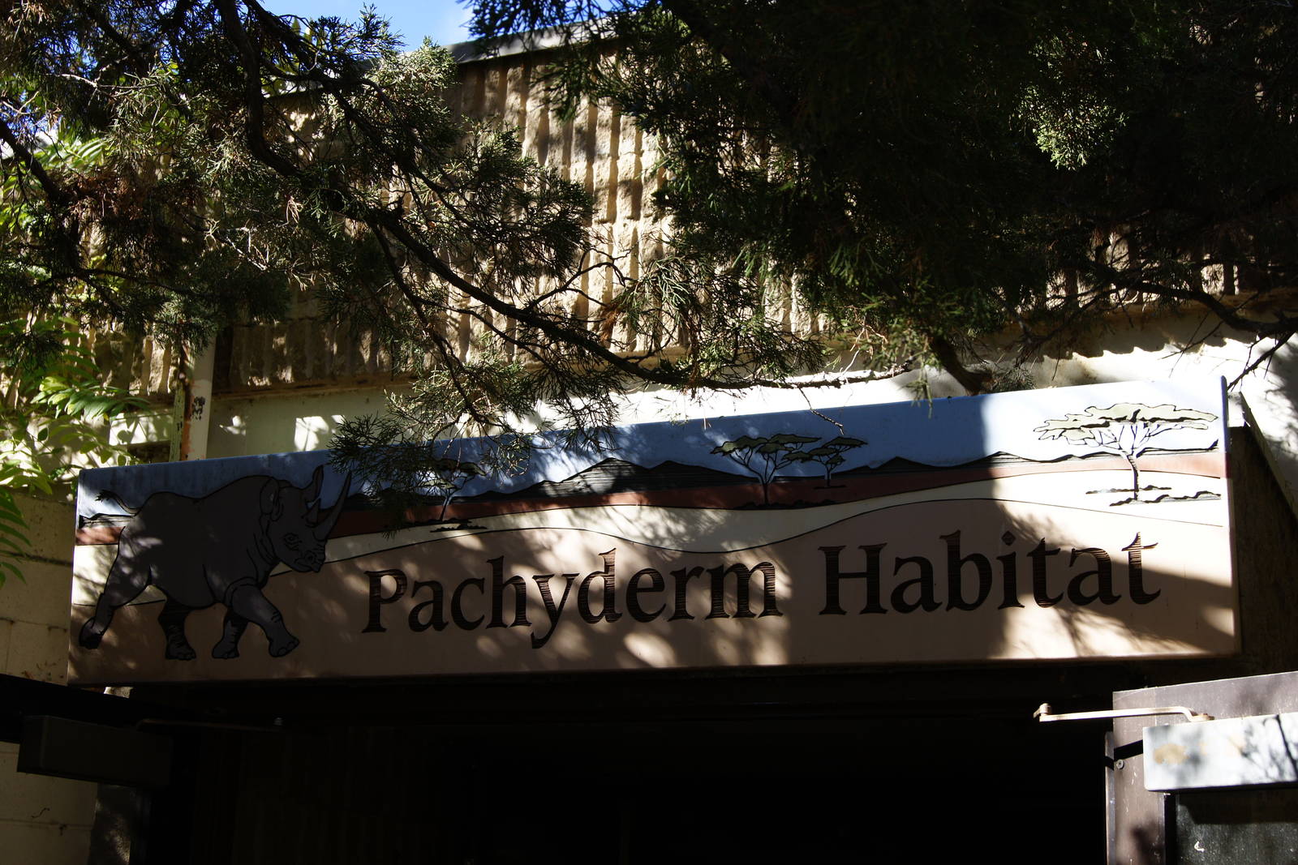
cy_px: 432
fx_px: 1893
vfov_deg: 25.8
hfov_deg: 37.8
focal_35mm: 52
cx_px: 649
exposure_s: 1/160
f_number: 8
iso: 200
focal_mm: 35
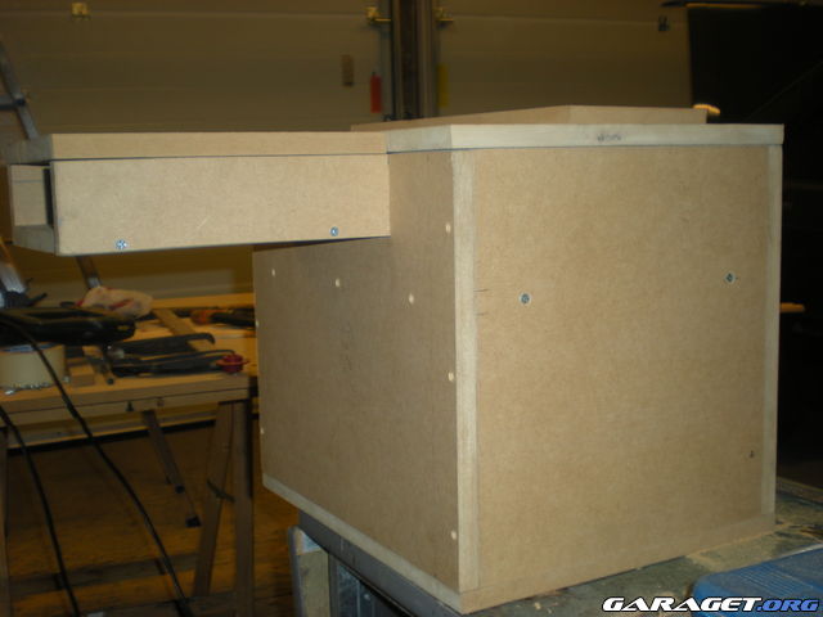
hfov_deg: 42.9
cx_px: 412
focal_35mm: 44
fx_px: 1046
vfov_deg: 32.9
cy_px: 308
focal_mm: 7.4
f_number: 3.5
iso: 64
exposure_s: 1/60
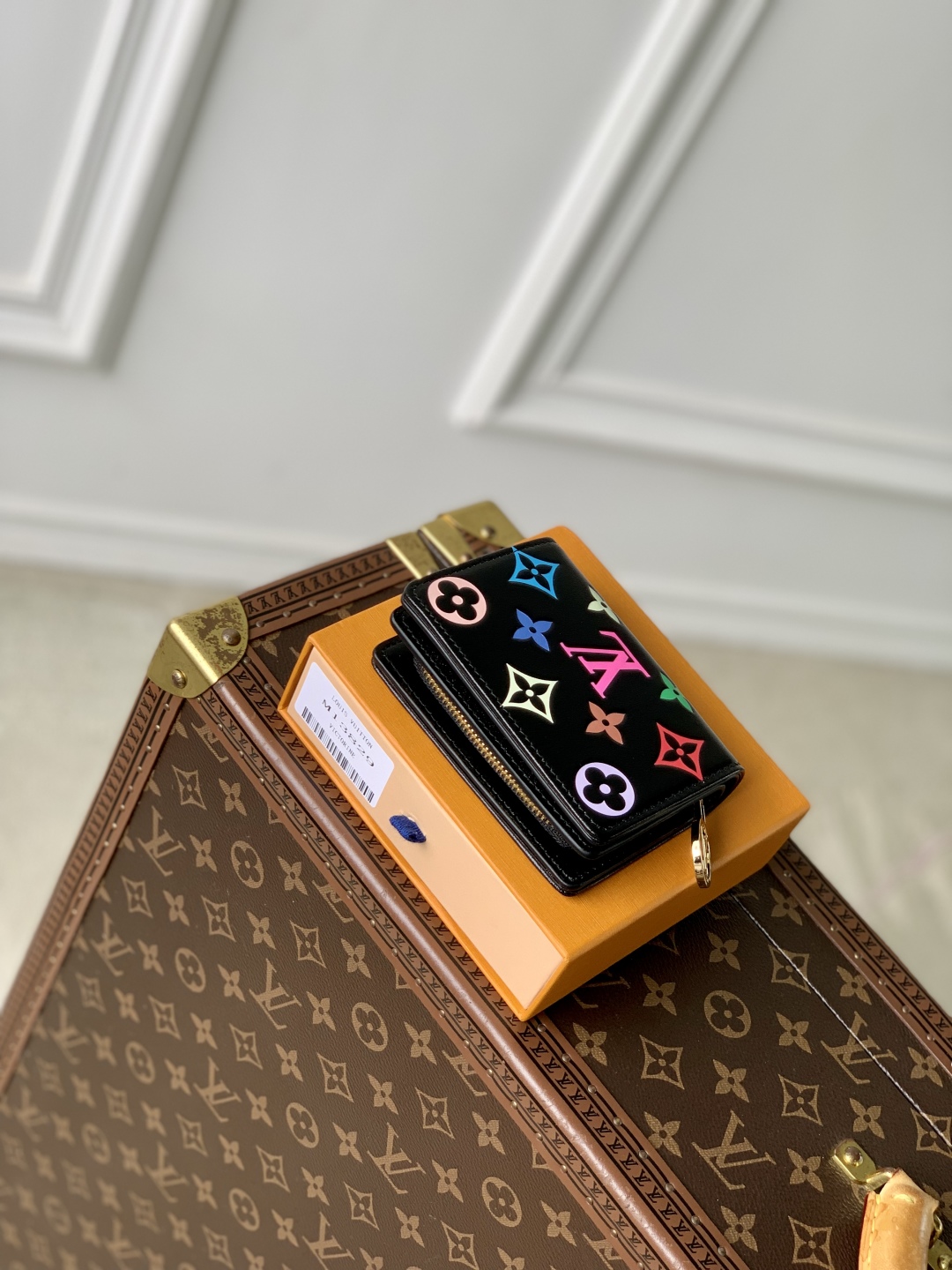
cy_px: 635
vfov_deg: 36.8
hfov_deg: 28.0
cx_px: 476
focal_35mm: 52
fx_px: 1907
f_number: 2.4
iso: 25
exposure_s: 1/122
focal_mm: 6
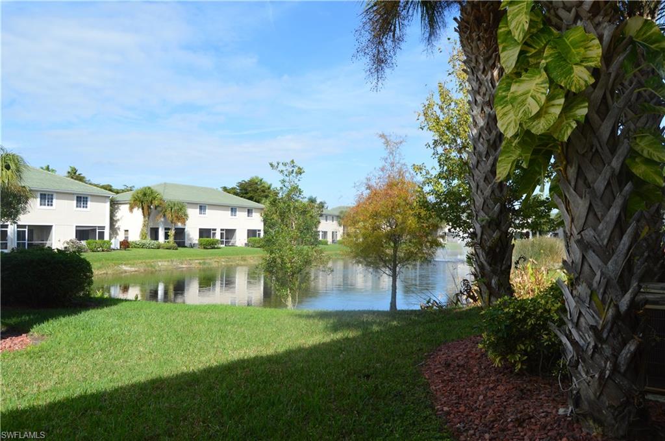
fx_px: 498
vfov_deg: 47.8
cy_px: 220
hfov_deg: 67.4
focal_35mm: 27
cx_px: 332
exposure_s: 1/250
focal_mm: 18
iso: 100
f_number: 8
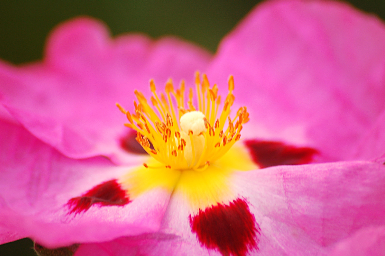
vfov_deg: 2.8
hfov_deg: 4.2
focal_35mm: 493
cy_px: 137
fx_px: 5268
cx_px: 188
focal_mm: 300
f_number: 5.6
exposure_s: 1/200
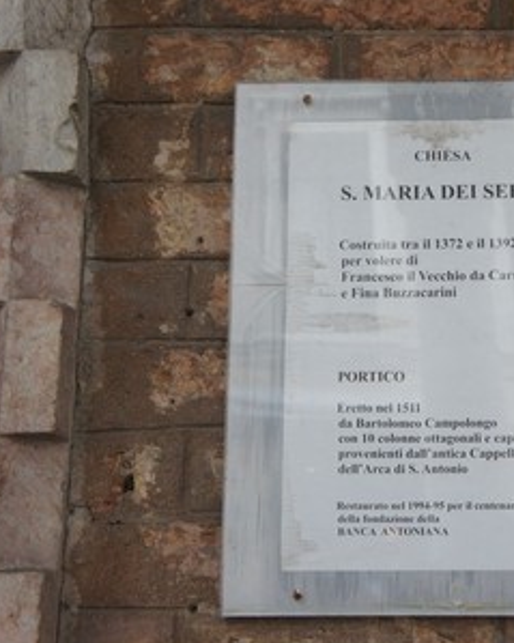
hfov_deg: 23.8
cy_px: 325
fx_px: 1193
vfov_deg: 30.2
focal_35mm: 63
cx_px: 430
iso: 1600
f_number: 4
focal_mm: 29
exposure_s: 1/250
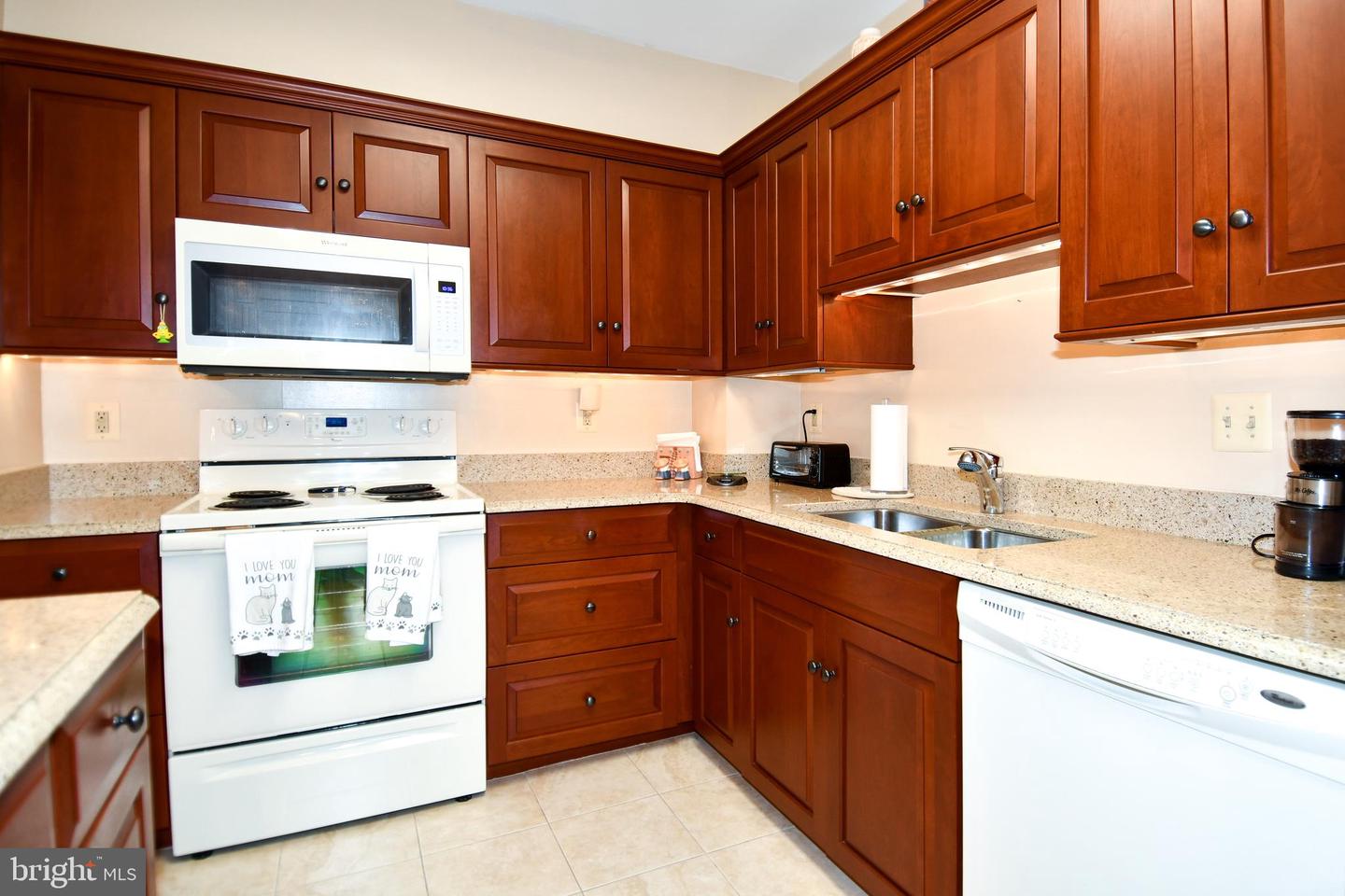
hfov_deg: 90.0
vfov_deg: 67.4
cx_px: 672
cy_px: 448
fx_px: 672
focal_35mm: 18
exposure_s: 1/60
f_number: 4
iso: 360
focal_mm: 12
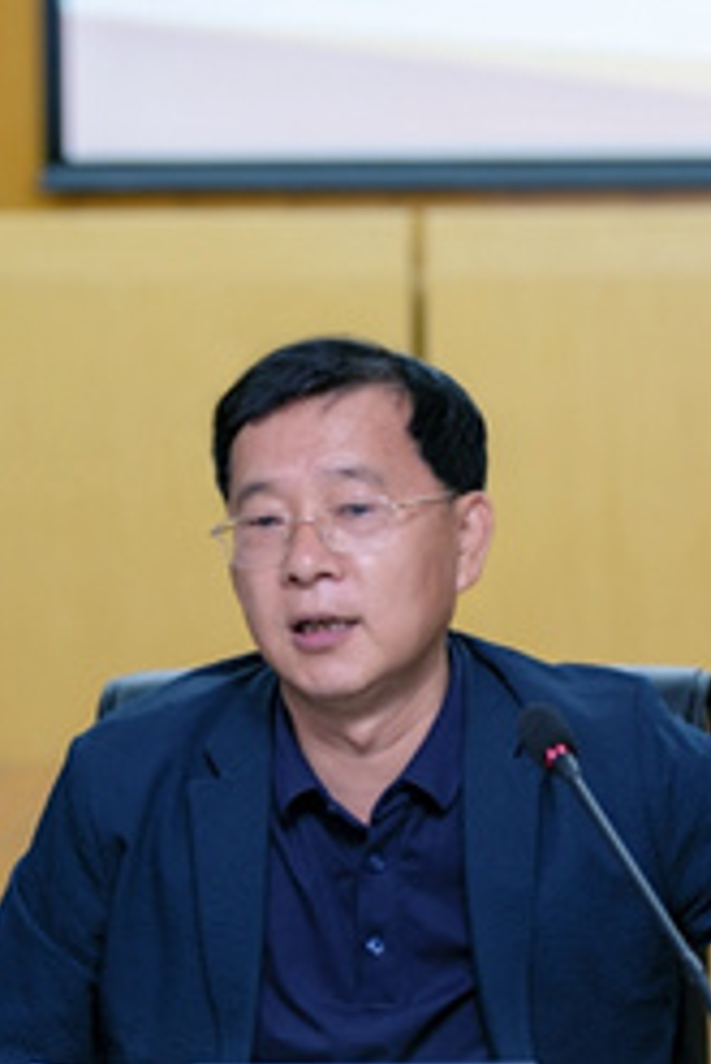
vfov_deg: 11.3
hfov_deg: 7.6
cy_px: 614
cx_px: 358
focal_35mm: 182
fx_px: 5384
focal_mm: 90
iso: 500
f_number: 2.8
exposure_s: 1/125
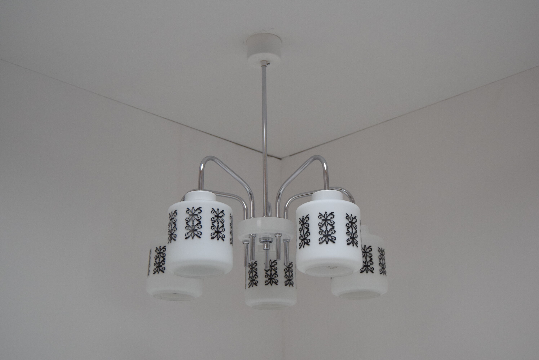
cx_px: 270
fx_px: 697
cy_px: 180
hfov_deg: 42.3
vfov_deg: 29.0
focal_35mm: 46
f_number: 4.5
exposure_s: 1/80
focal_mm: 31
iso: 1600
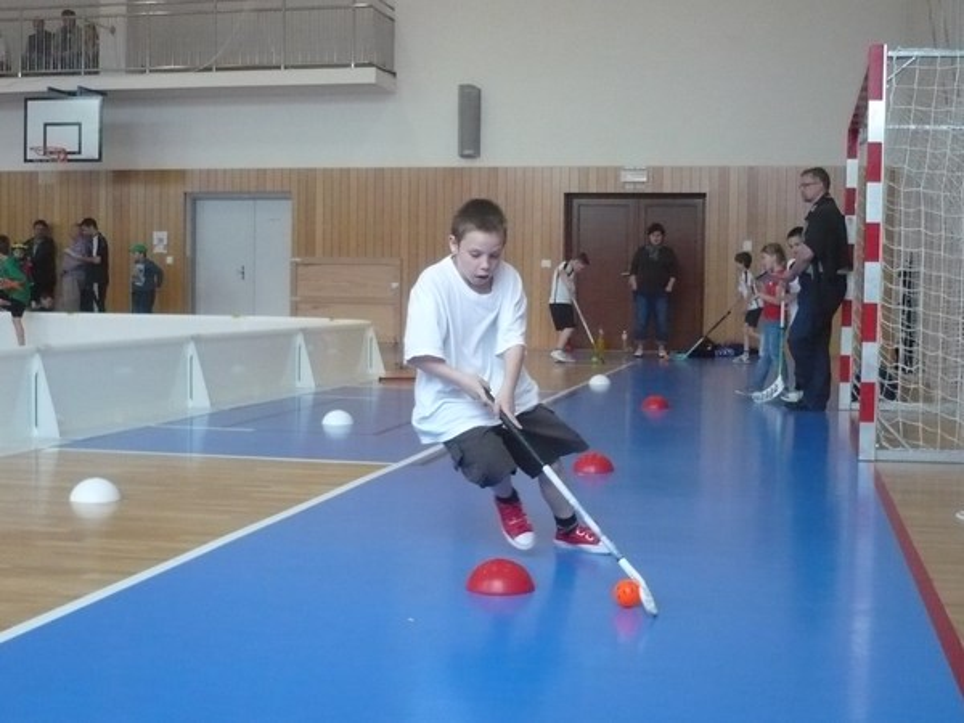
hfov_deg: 38.9
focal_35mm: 49
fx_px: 1365
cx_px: 482
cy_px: 362
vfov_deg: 29.7
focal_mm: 6
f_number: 2.9
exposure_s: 1/200
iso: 400
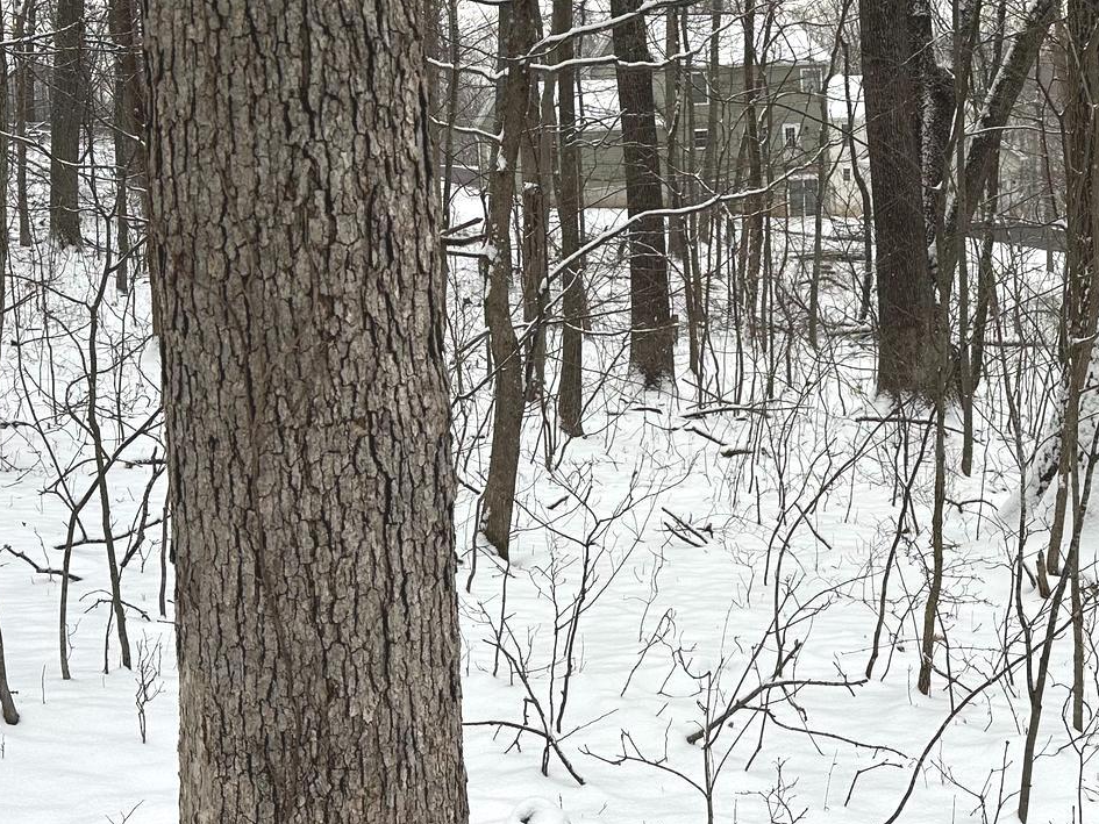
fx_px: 1651
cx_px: 842
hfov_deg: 35.9
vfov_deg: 27.5
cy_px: 158
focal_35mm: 52
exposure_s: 1/521
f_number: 1.78
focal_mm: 6.86
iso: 80
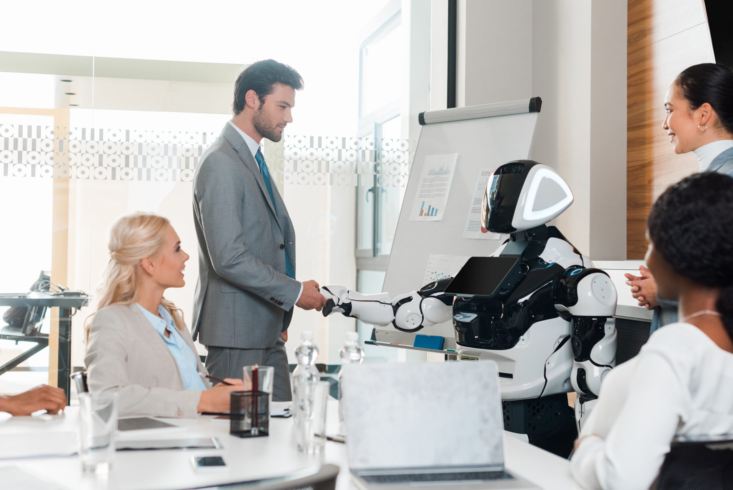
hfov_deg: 39.6
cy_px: 245
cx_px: 366
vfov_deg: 27.0
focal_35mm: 50
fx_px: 1018
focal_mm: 50
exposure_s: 1/200
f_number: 3.5
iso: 500
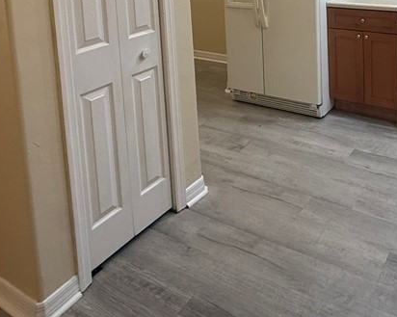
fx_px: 399
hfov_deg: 48.5
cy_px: -37
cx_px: 340
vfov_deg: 36.3
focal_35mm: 34
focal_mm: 2.22
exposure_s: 1/60
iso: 200
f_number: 2.2
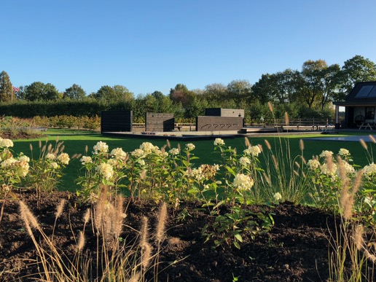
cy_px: 140
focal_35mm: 36
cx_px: 198
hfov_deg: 51.3
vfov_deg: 39.7
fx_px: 391
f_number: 1.8
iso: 20
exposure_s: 1/960
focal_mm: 3.99
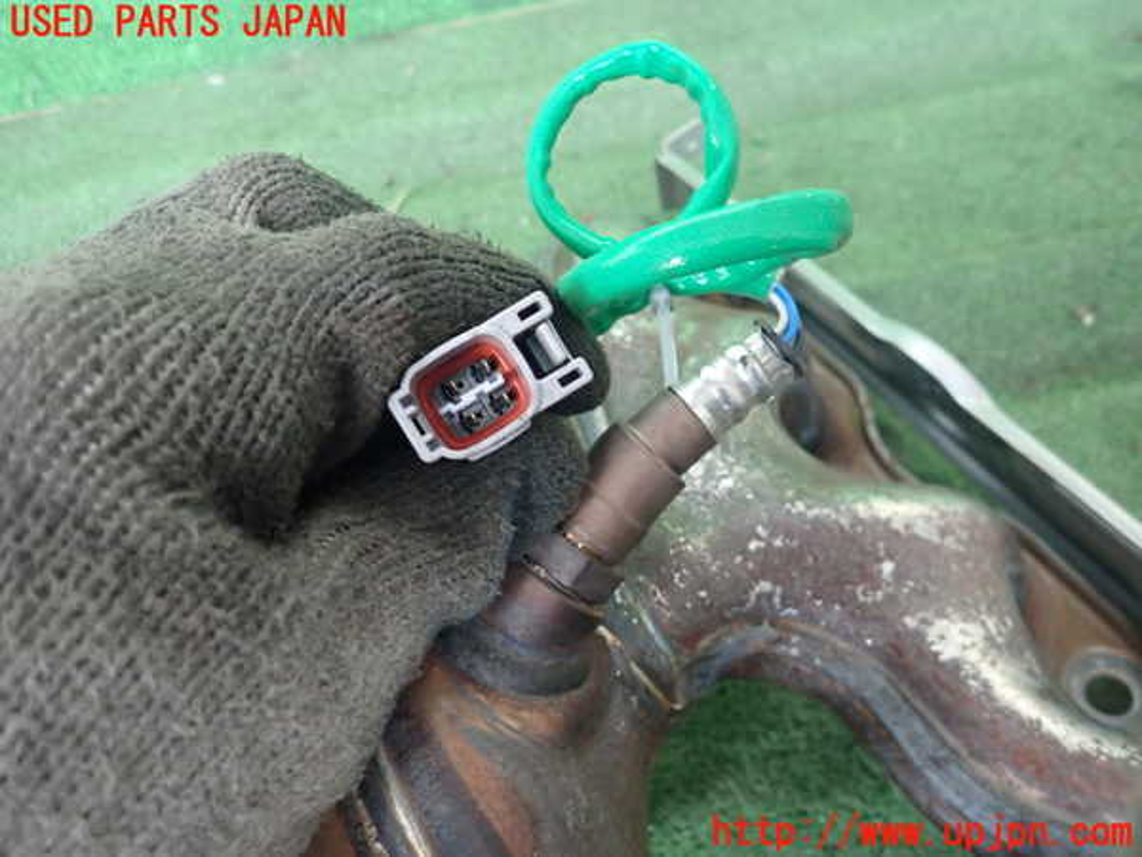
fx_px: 825
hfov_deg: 69.4
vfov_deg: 54.9
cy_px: 428
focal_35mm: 25
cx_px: 571
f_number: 2
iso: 500
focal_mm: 4.5
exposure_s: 1/30
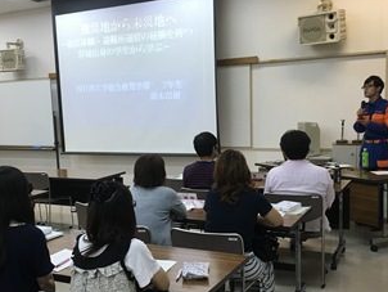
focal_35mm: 43
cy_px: 171
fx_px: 482
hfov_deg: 43.7
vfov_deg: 33.6
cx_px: 162
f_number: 2.2
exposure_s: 1/30
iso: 40
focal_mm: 4.15
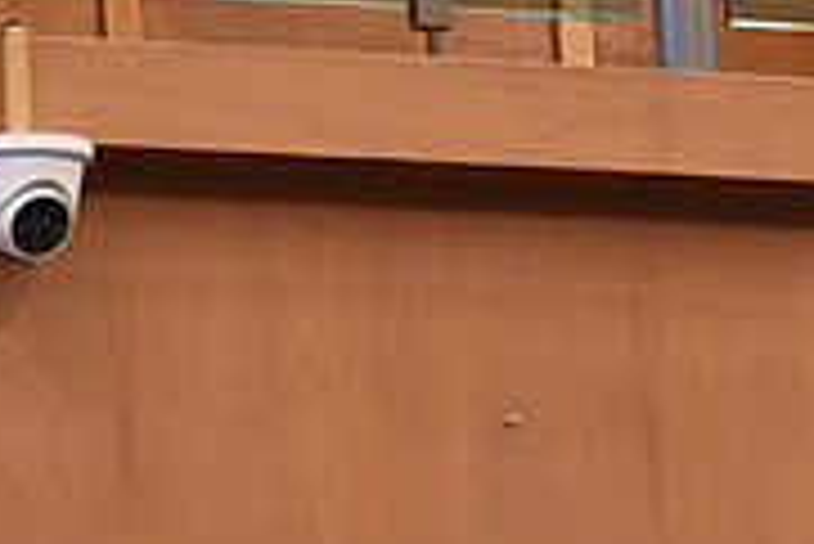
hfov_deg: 3.1
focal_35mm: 673
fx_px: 15229
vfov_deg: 2.0
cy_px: -915
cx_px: 666
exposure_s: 1/125
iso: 4000
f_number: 5.6
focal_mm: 122
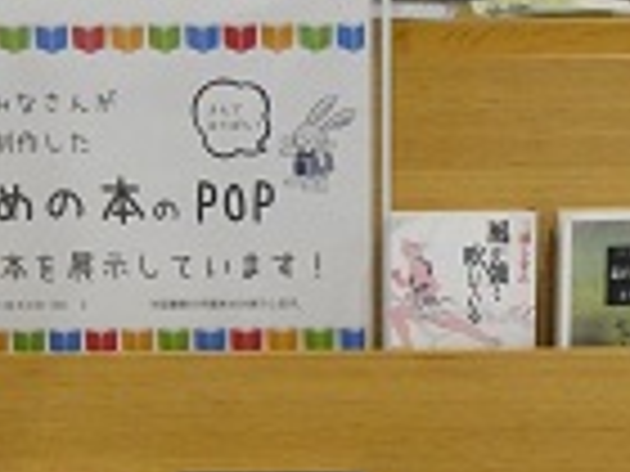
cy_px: 706
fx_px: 2184
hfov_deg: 16.4
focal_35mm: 120
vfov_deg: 11.8
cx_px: 284
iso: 640
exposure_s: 1/80
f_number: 3.7
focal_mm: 6.3
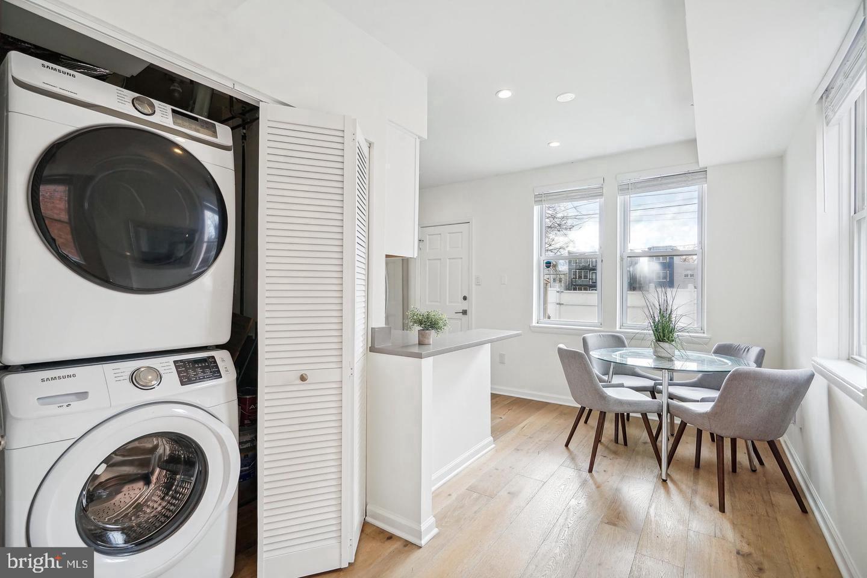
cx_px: 434
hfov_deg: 96.7
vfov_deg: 73.7
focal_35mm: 16
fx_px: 385
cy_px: 289
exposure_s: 1/80
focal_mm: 16
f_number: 9
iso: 500
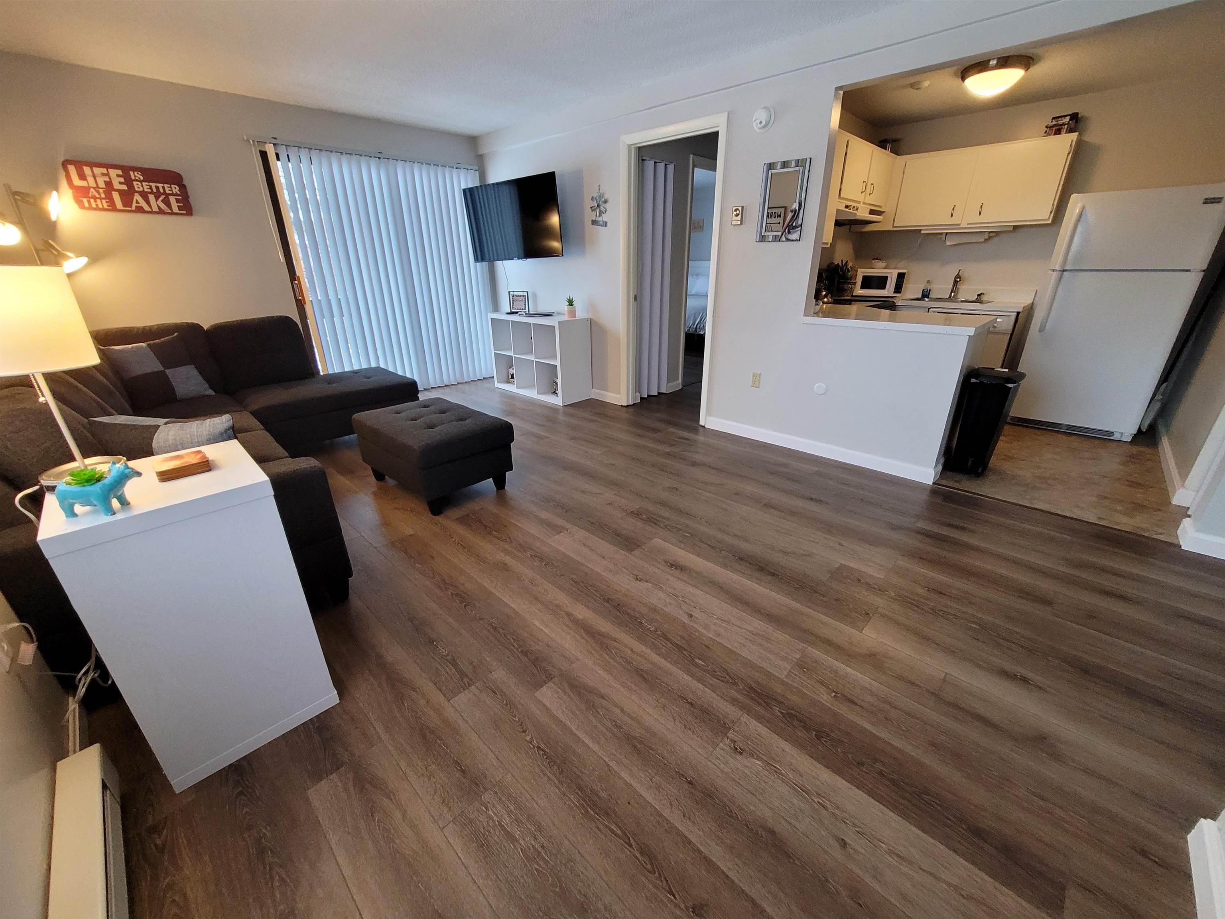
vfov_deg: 89.9
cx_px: 612
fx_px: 460
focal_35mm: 13
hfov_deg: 106.2
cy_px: 460
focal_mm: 1.74
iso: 250
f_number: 2.2
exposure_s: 1/59
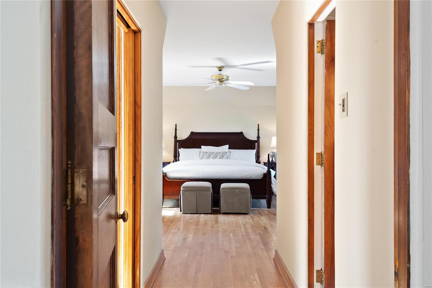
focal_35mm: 32
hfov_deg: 58.7
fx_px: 384
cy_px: 144
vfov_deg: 41.1
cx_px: 216
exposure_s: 1/3
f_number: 7.1
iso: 400
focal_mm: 16
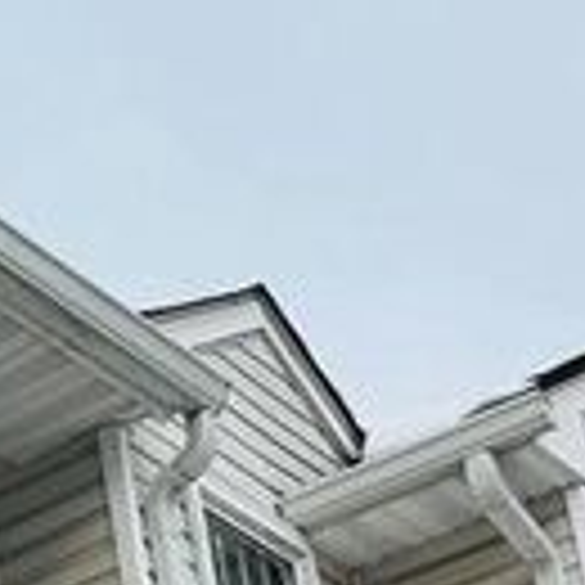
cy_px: 1055
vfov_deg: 14.1
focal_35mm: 109
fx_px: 2084
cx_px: -508
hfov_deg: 14.0
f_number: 1.78
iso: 80
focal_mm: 6.76
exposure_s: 1/2959
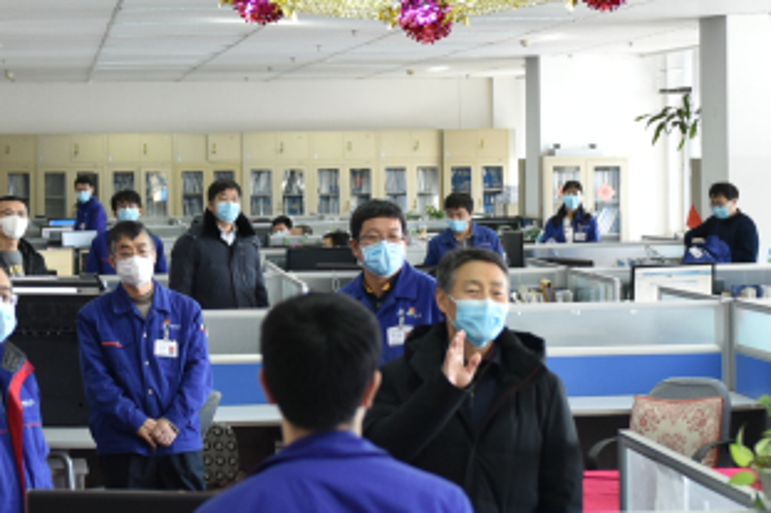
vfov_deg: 11.2
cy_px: 233
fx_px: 2611
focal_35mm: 122
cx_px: 372
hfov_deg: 16.8
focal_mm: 38
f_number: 2.8
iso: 500
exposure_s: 1/125
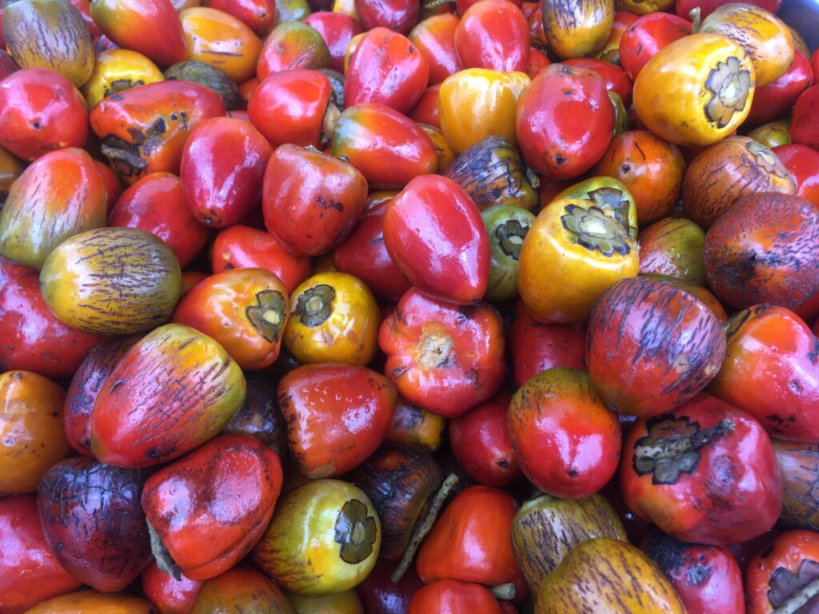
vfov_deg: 48.2
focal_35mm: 29
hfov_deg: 61.7
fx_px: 686
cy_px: 307
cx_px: 410
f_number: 2.2
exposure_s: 1/60
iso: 32
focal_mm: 4.15
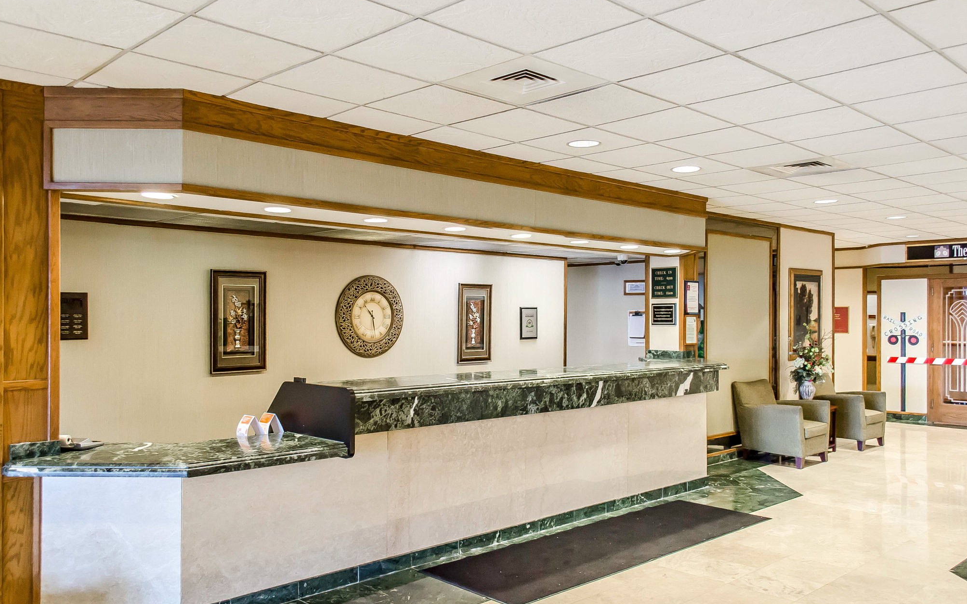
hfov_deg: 66.5
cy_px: 316
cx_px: 478
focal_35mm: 28
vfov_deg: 44.5
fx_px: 738
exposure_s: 1/30
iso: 800
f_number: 3.5
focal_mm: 18
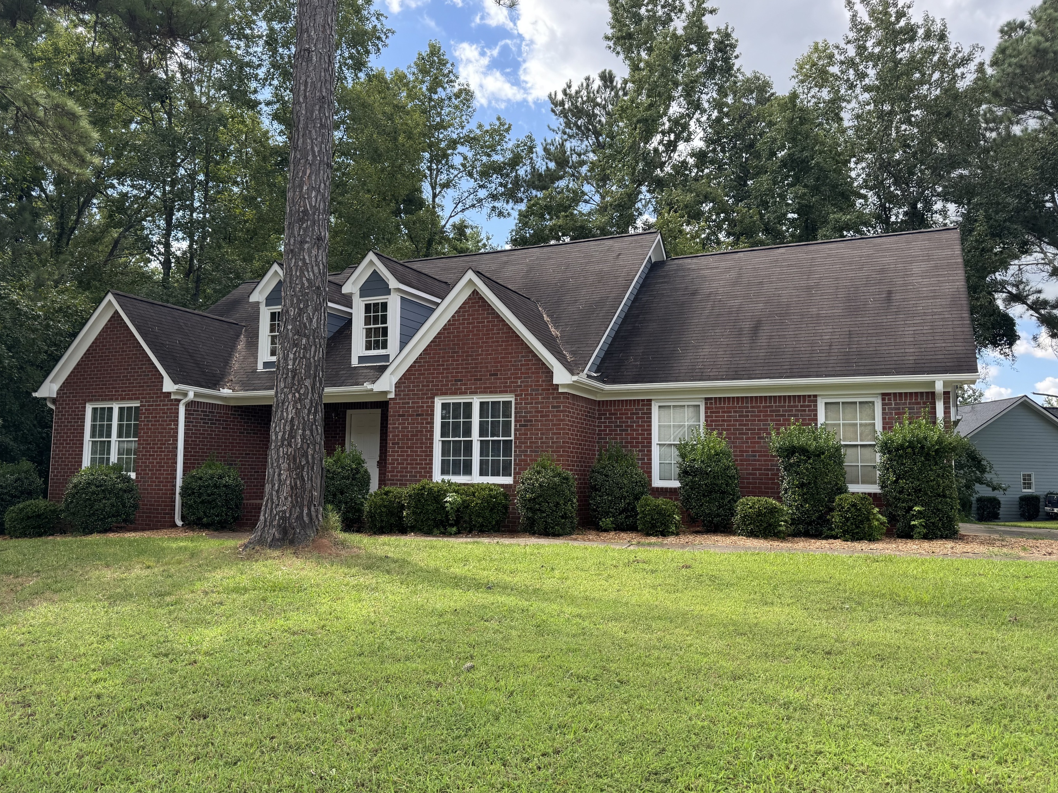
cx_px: 515
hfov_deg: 65.3
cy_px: 396
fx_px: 825
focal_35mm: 27
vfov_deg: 51.4
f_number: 1.78
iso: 80
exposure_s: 1/651
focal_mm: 6.76
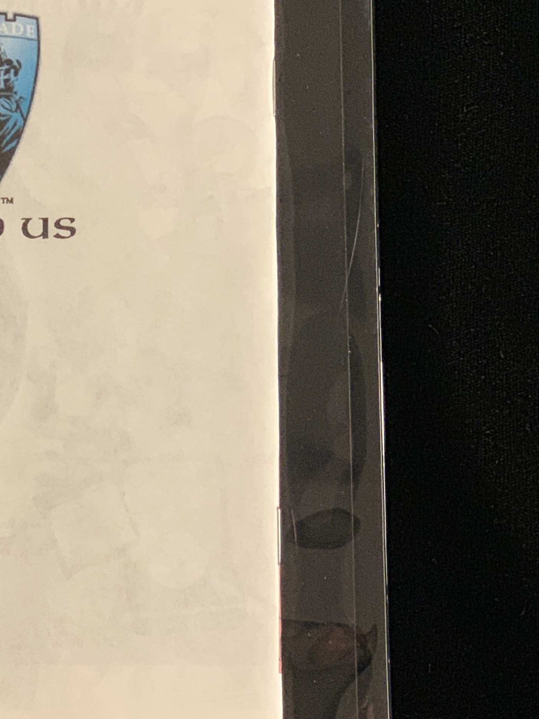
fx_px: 2304
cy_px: 366
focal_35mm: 111
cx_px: -13
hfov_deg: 13.1
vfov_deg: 17.7
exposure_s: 1/60
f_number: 2.4
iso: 320
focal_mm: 6
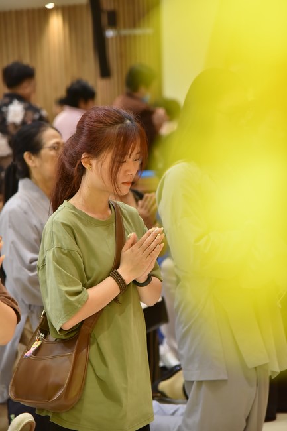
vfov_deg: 17.1
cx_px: 144
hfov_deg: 11.4
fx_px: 1436
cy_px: 216
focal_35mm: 120
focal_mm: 120
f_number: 4.5
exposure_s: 1/125
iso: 1000
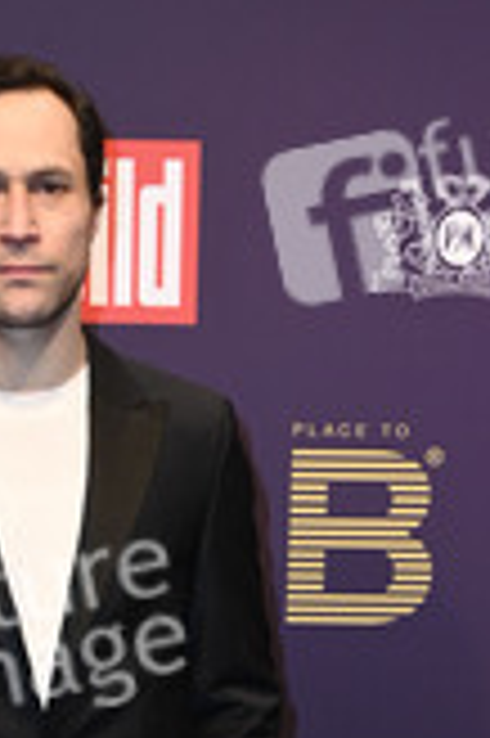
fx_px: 2250
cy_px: 873
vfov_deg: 17.8
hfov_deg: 12.4
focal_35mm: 110
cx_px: 85
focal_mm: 45
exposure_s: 1/200
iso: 500
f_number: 6.3
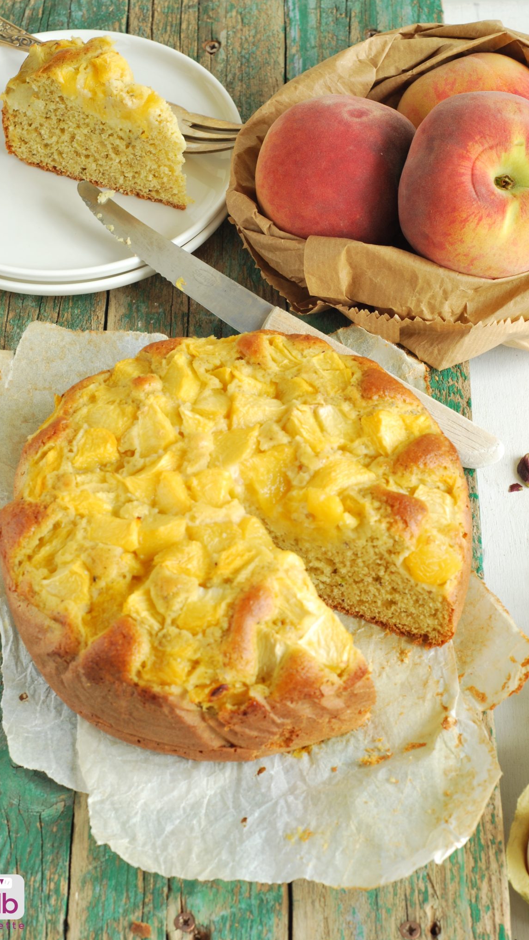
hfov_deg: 15.3
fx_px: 1970
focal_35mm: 79
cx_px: 287
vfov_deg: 26.8
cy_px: 469
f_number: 8
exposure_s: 1/10
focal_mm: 50
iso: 200
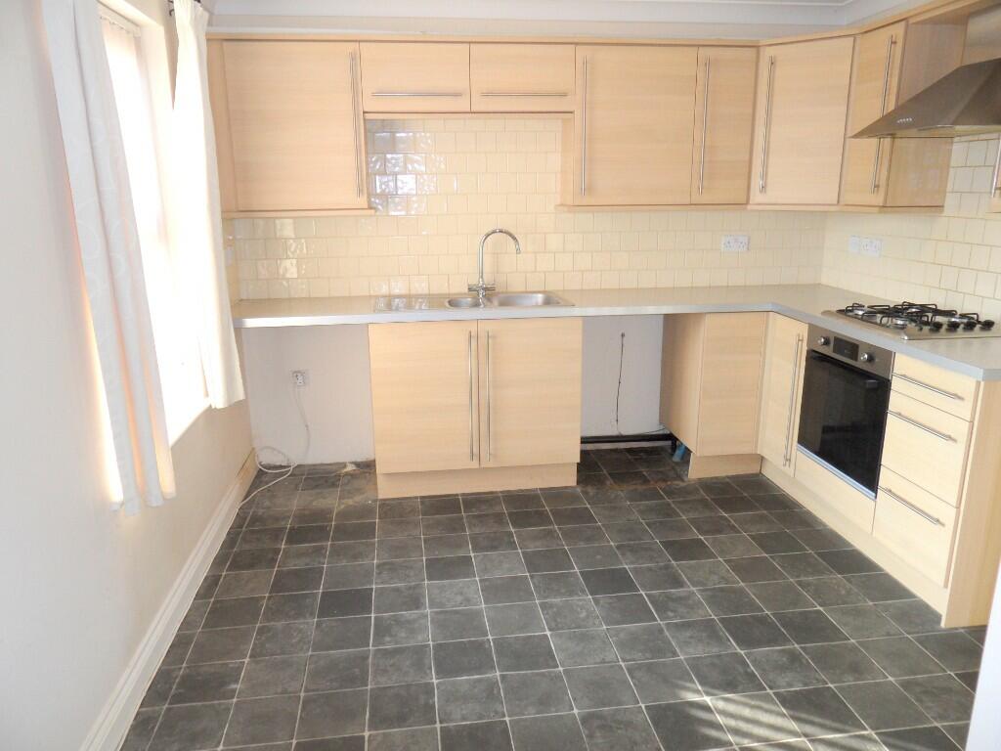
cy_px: 376
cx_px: 500
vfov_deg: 56.8
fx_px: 694
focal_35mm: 24
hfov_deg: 71.6
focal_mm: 3.9
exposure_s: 1/45
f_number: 3.2
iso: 100
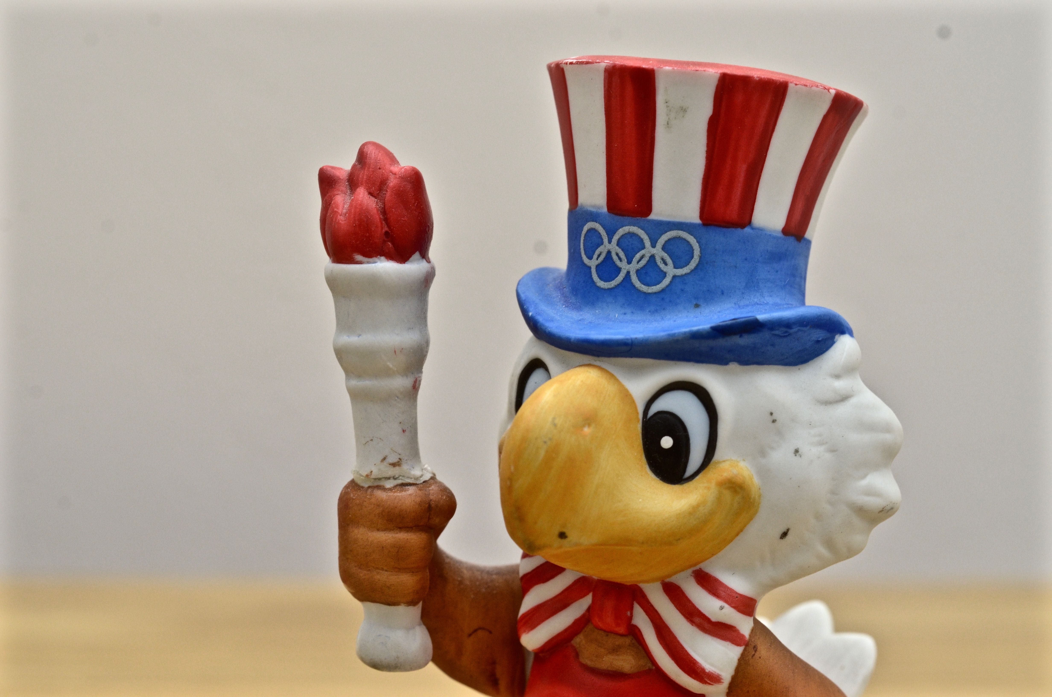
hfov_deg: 24.7
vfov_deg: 16.5
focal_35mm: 82
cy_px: 348
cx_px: 526
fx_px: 2406
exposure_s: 1/125
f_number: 8
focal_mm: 55
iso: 400
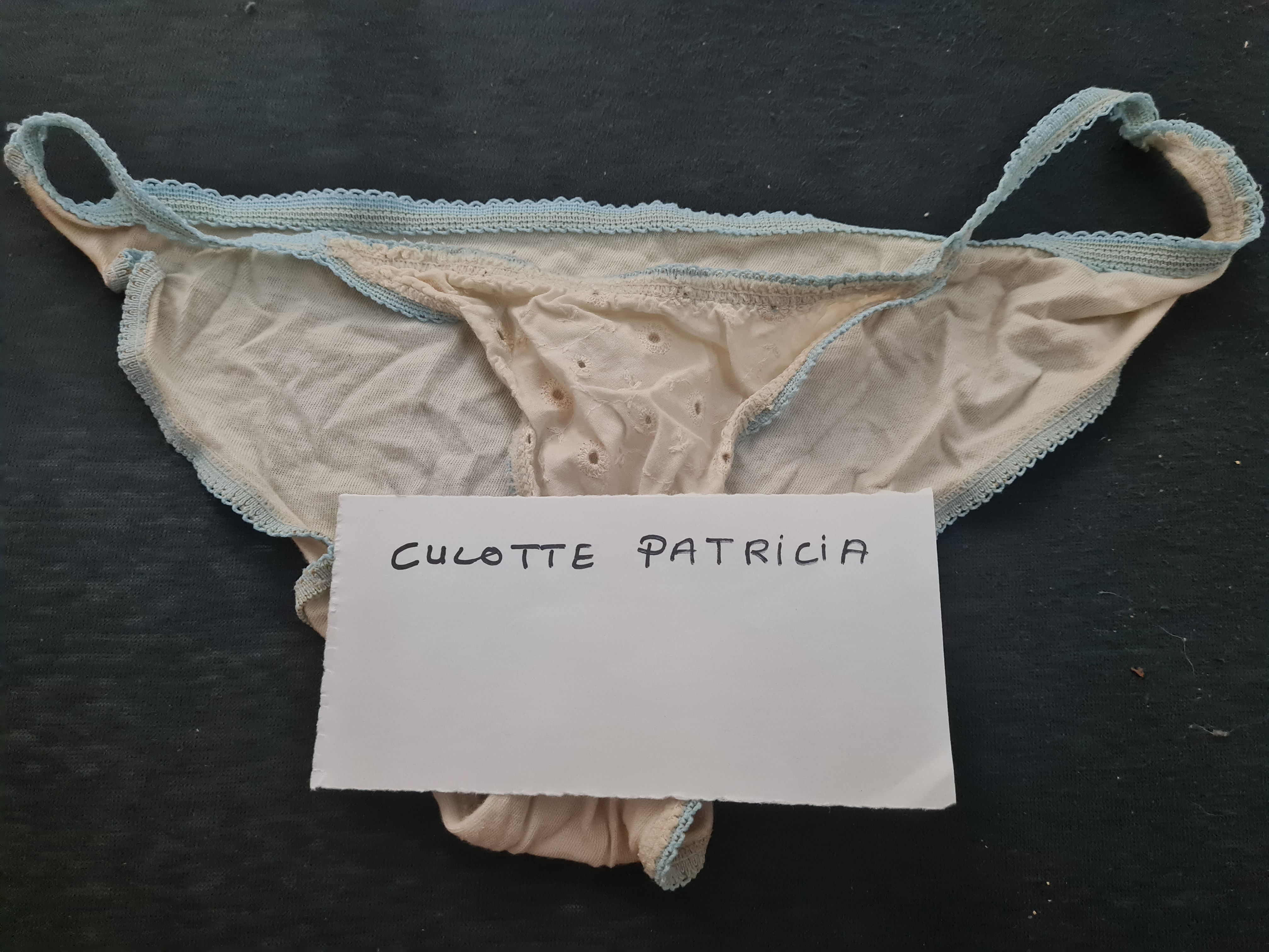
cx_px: 634
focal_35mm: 26
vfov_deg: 53.1
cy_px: 476
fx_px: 953
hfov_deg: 67.3
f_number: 1.8
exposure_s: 1/33
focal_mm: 5.4
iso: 800
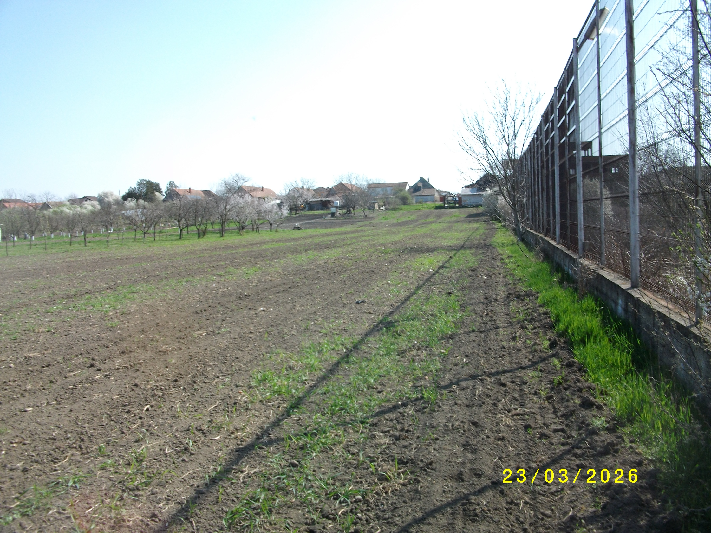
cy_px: 266
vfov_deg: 44.2
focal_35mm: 32
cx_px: 356
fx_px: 657
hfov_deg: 56.8
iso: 80
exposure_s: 1/204
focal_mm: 5.7
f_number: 5.5
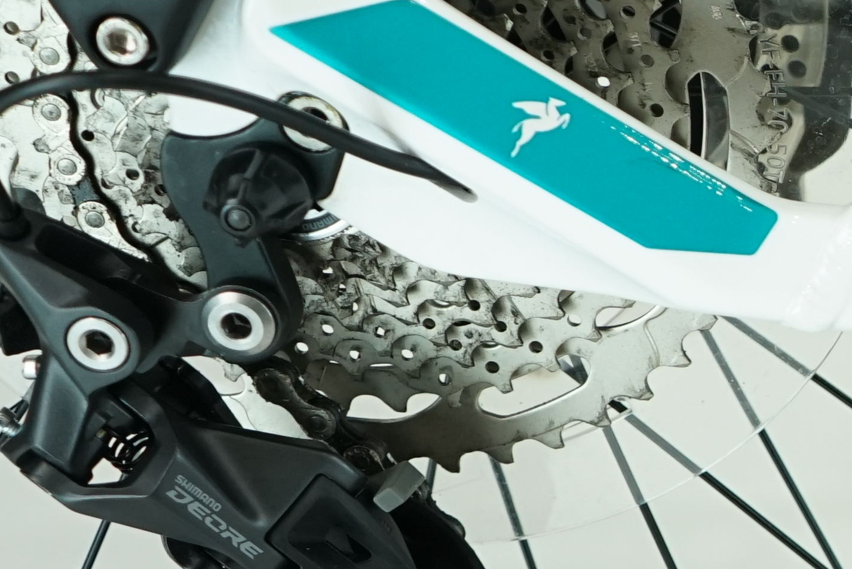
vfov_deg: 11.2
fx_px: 2887
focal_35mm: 122
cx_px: 1597
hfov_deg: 14.5
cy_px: 339
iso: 800
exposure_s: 1/200
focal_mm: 29
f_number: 4
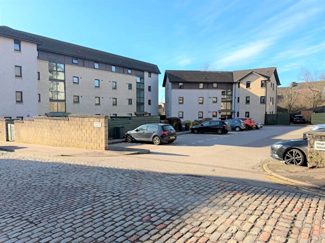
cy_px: 122
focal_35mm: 24
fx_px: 225
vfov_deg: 56.8
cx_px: 162
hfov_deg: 71.6
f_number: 1.78
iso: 80
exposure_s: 1/2169
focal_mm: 6.76
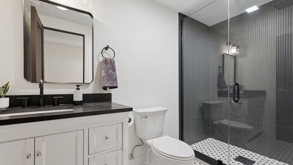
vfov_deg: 67.0
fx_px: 124
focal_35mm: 16
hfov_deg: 99.4
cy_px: 89
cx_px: 149
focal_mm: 10
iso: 800
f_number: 4
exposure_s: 1/60
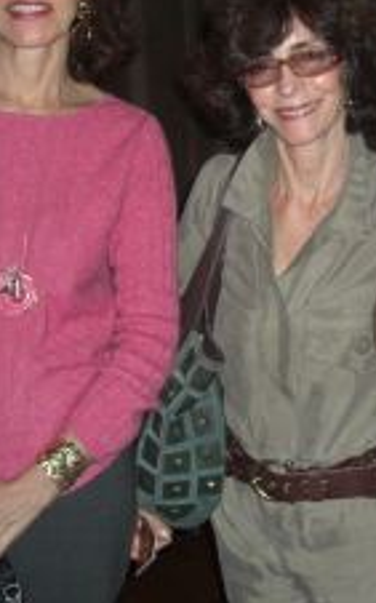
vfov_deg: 28.2
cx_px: 368
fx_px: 1198
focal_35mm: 73
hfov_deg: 17.5
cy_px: 251
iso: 200
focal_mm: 7.9
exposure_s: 1/30
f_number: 2.8
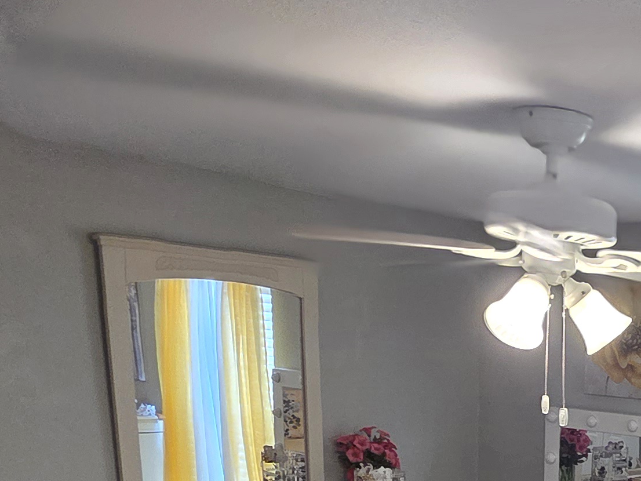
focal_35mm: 47
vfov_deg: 26.3
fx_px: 871
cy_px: 626
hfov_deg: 35.1
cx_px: 693
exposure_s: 1/60.2
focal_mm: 2.2
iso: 500
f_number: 2.2
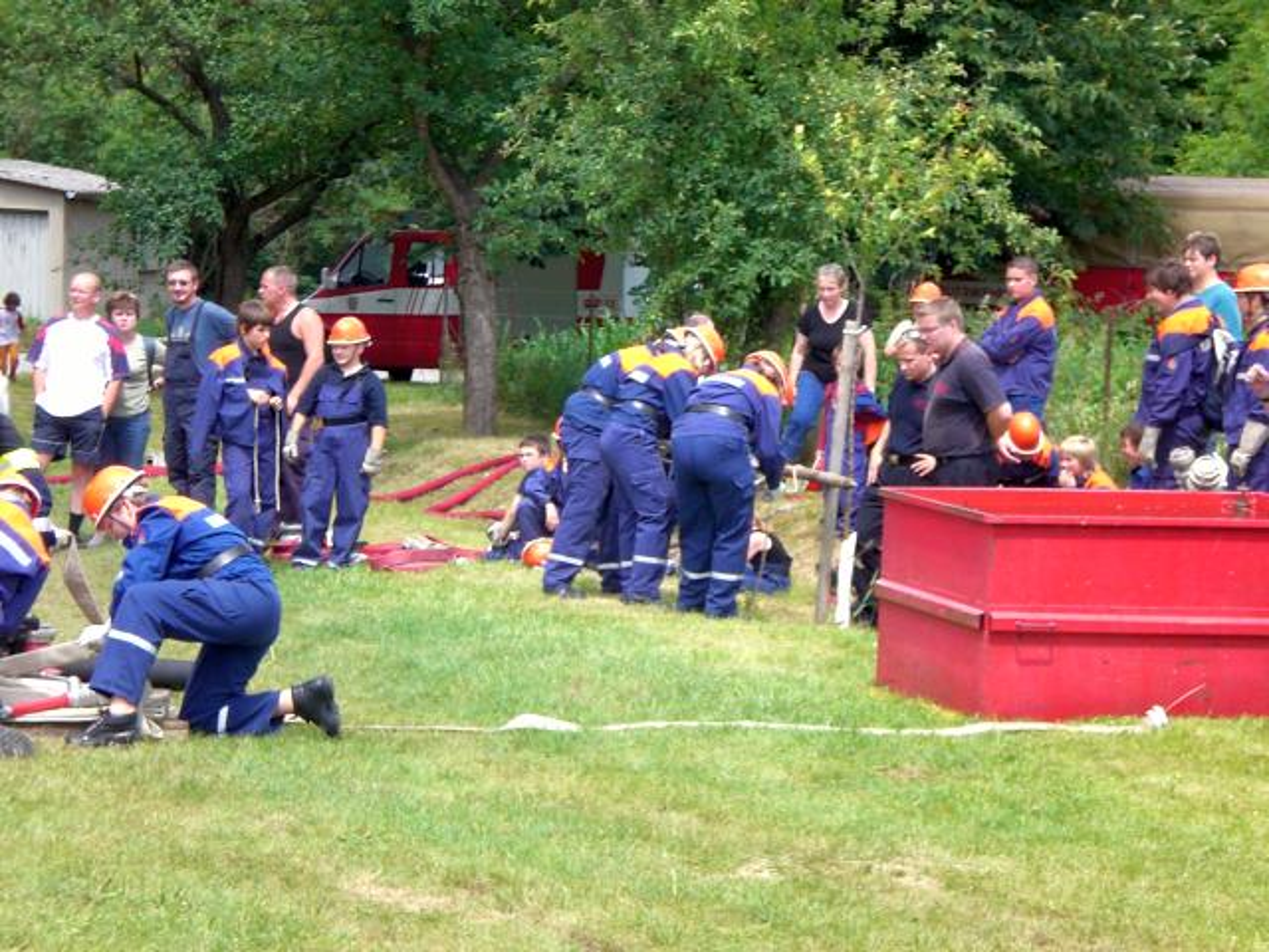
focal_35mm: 114
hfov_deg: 17.3
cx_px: 634
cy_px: 476
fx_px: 4179
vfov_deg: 13.0
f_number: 5.9
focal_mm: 18.9
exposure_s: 1/160
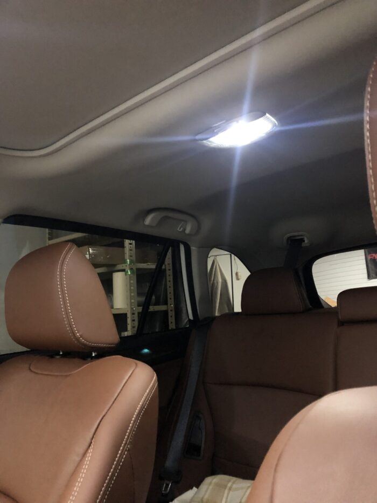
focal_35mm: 28
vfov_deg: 63.4
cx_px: 188
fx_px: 407
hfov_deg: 49.8
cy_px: 252
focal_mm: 3.99
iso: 100
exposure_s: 1/4
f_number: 1.8
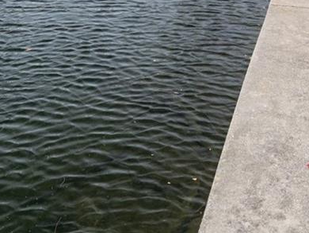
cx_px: 190
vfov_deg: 17.8
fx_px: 598
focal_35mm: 67
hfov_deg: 28.9
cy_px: -182
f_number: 8
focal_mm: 17
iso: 320
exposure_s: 1/50
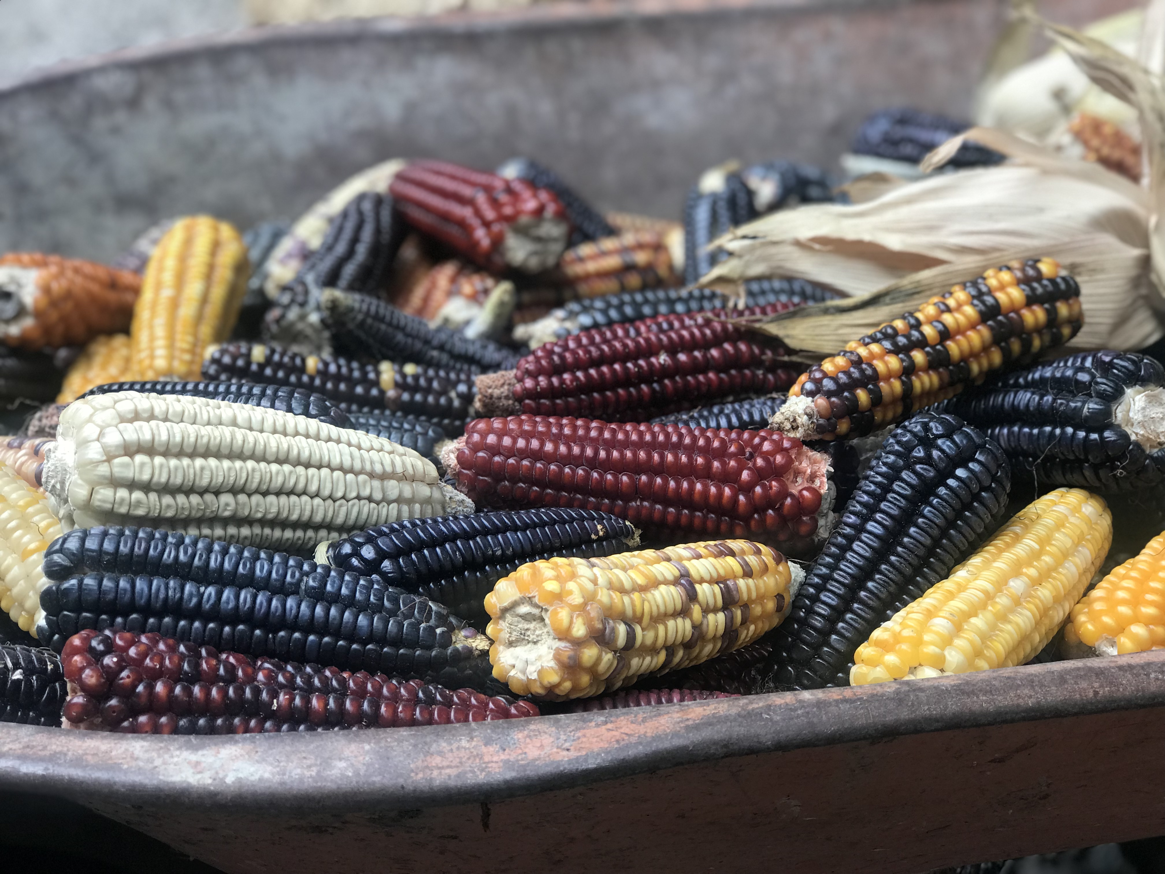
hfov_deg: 33.8
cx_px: 582
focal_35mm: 57
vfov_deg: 25.7
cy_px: 437
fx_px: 1918
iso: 20
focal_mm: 6.6
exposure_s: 1/60
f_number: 2.8
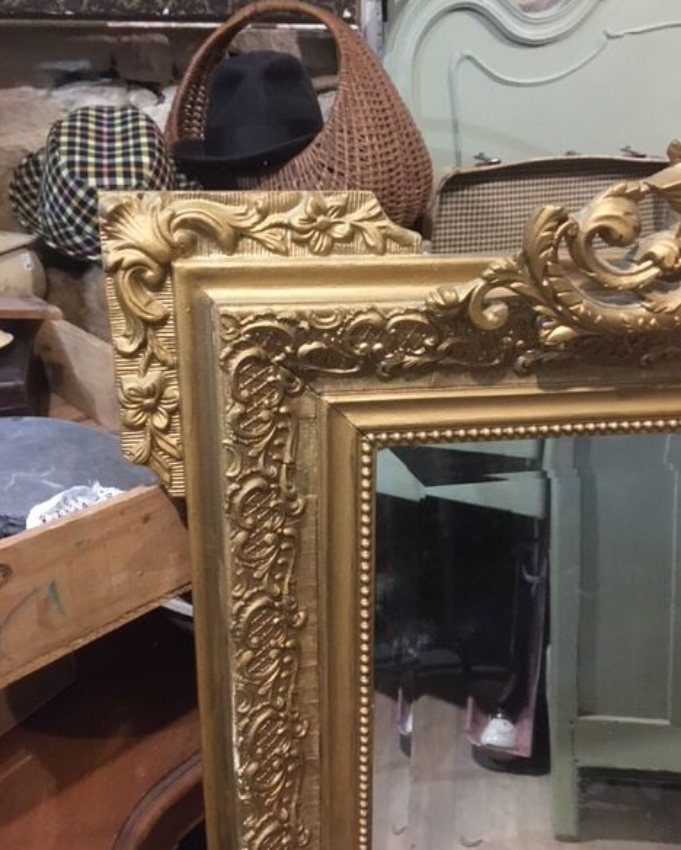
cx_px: 346
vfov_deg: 57.1
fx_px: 780
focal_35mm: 31
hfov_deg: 47.2
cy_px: 393
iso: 400
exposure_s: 1/17
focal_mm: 4.15
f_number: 2.2
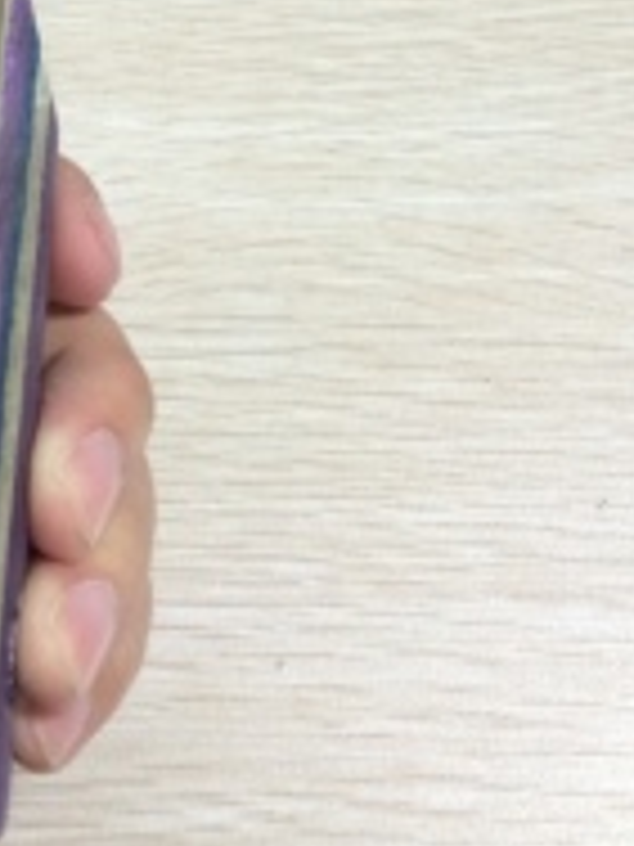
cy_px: -126
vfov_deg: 25.7
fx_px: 1685
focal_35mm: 69
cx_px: 40
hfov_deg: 20.8
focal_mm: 4.15
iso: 160
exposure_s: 1/33
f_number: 2.2
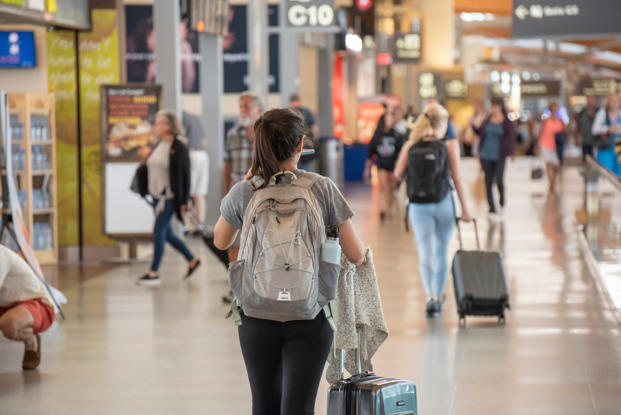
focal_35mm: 165
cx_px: 310
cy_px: 208
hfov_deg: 12.4
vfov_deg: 8.3
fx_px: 2847
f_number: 5
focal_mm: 165
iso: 2200
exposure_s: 1/125
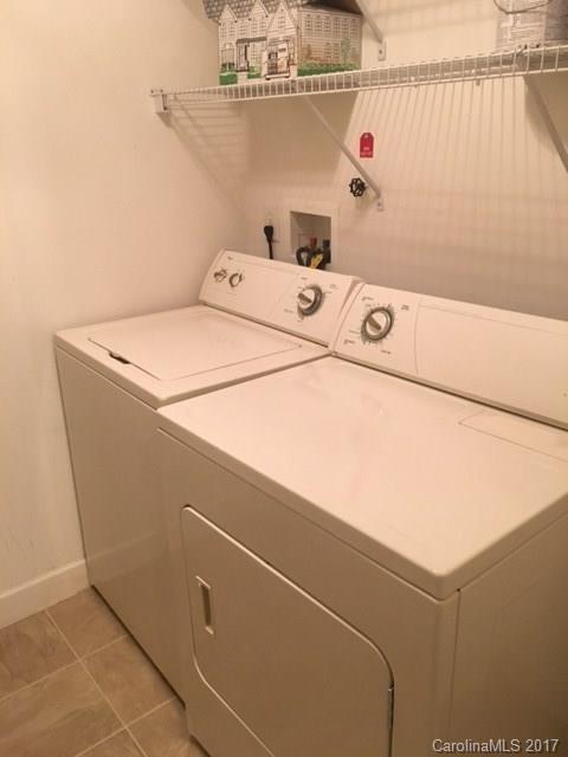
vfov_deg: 61.7
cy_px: 378
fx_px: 634
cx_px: 284
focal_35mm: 29
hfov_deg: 48.2
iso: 160
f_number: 2.2
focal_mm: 4.15
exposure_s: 1/30
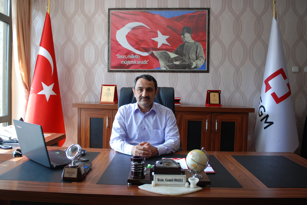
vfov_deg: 43.7
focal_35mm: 30
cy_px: 102
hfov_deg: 61.9
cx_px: 154
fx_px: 256
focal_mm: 20
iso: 200
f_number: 4
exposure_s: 1/60
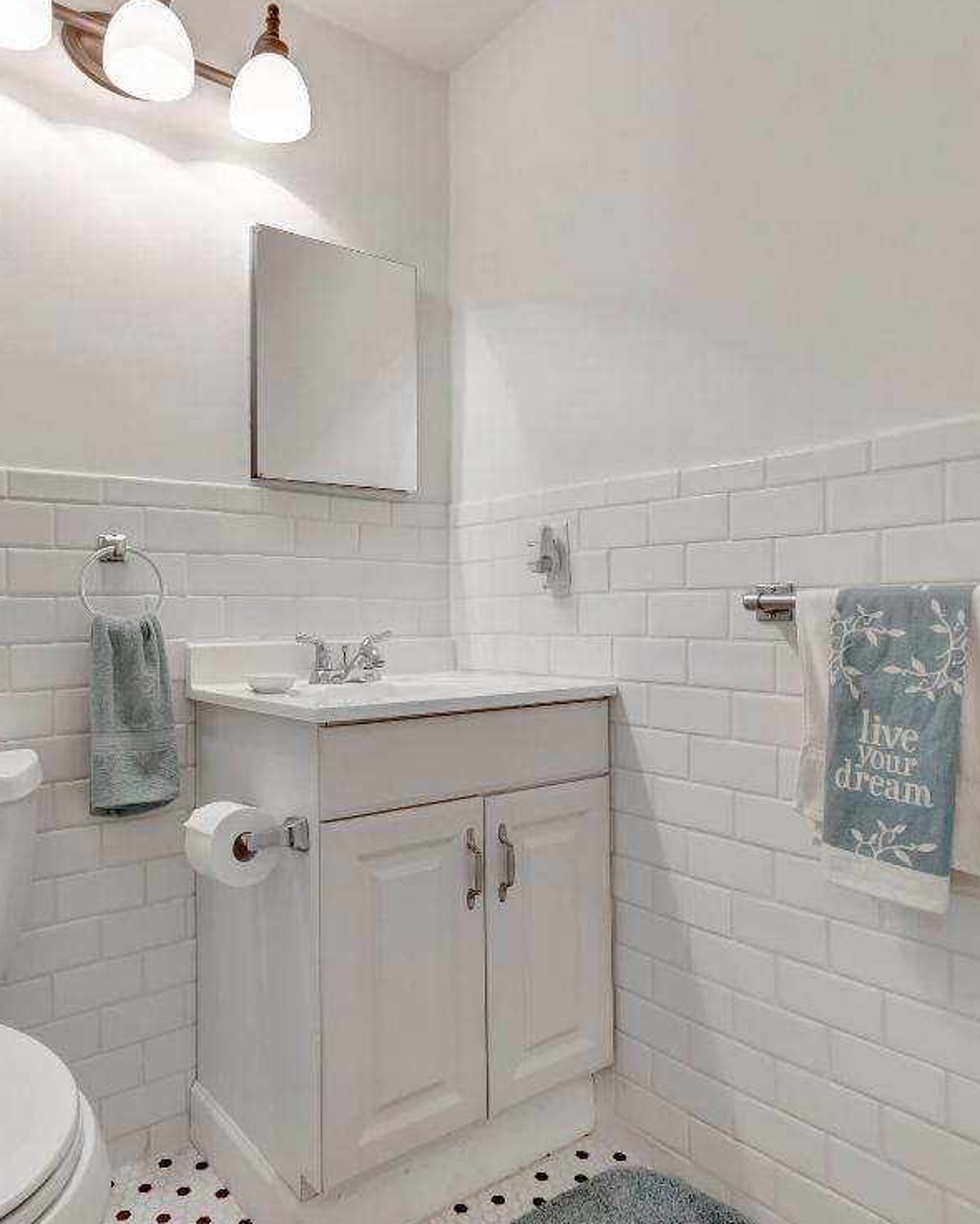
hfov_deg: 62.7
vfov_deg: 75.0
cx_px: 402
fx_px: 797
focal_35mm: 22
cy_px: 619
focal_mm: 10
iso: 1600
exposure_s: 1/15
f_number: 8
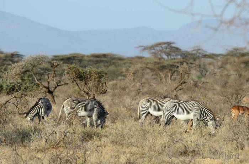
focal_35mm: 420
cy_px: 82
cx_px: 124
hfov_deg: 4.9
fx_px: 2898
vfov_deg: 3.3
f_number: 5.6
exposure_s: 1/500
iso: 200
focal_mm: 280
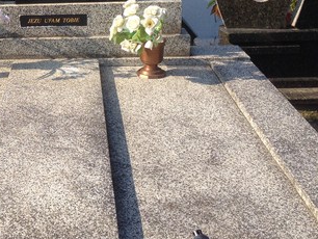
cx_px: 19
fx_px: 634
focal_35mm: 69
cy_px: 16
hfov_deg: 26.9
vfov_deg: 20.8
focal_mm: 4.12
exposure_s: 1/951
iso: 50
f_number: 2.4
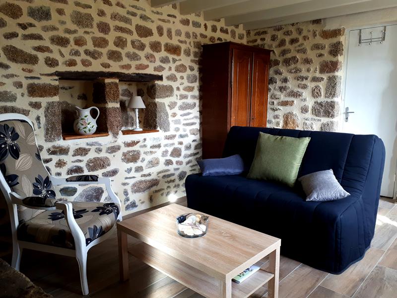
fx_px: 310
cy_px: 149
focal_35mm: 27
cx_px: 198
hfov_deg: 65.3
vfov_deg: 51.4
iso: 100
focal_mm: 3.6
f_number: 1.9
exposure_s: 1/33
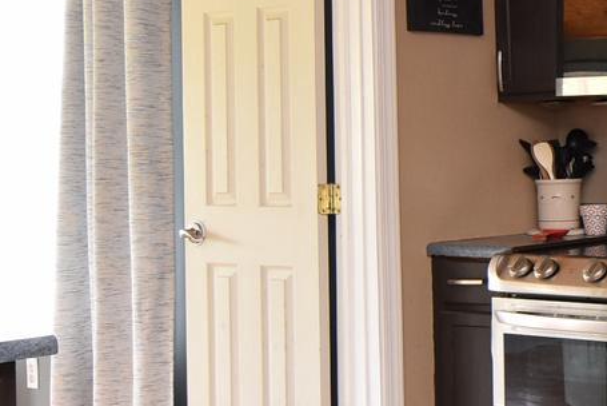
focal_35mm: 64
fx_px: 1080
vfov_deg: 21.2
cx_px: 842
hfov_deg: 25.7
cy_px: 166
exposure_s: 1/60
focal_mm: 12
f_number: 5.6
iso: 800
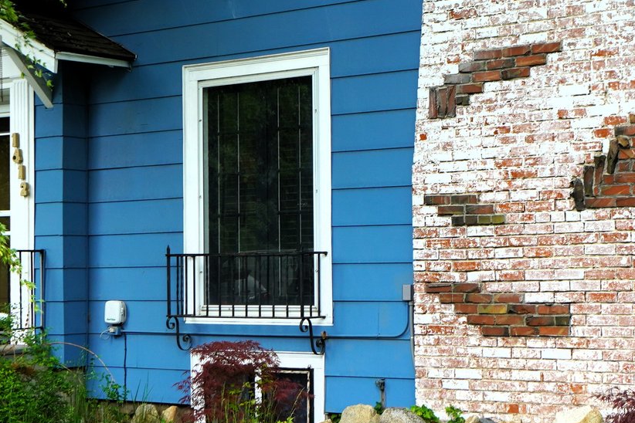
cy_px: 247
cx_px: 347
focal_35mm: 76
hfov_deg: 26.6
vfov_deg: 17.9
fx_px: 1340
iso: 100
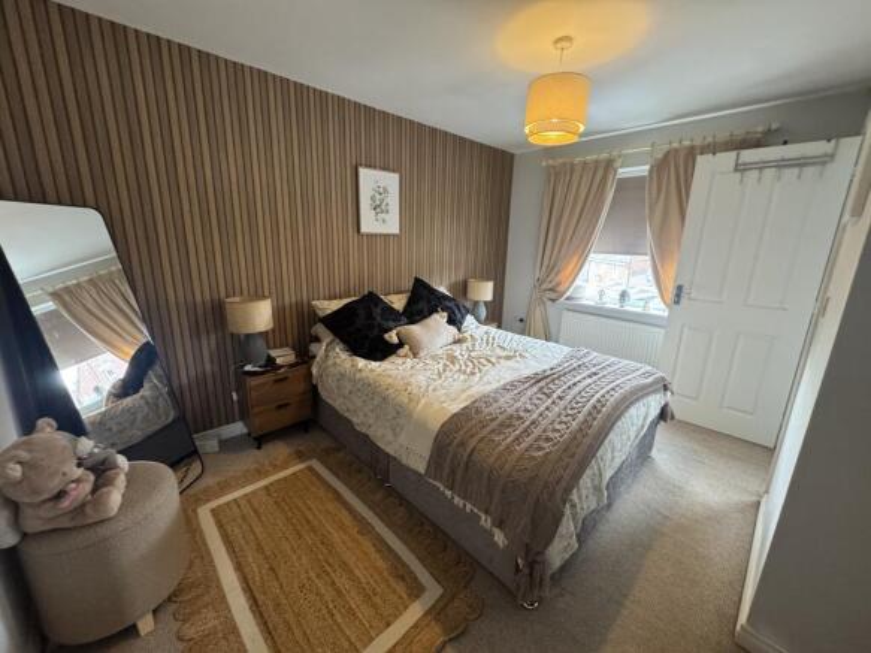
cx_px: 436
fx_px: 352
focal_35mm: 14
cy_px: 326
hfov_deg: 102.1
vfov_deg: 85.7
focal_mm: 2.22
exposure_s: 1/60
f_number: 2.2
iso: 400
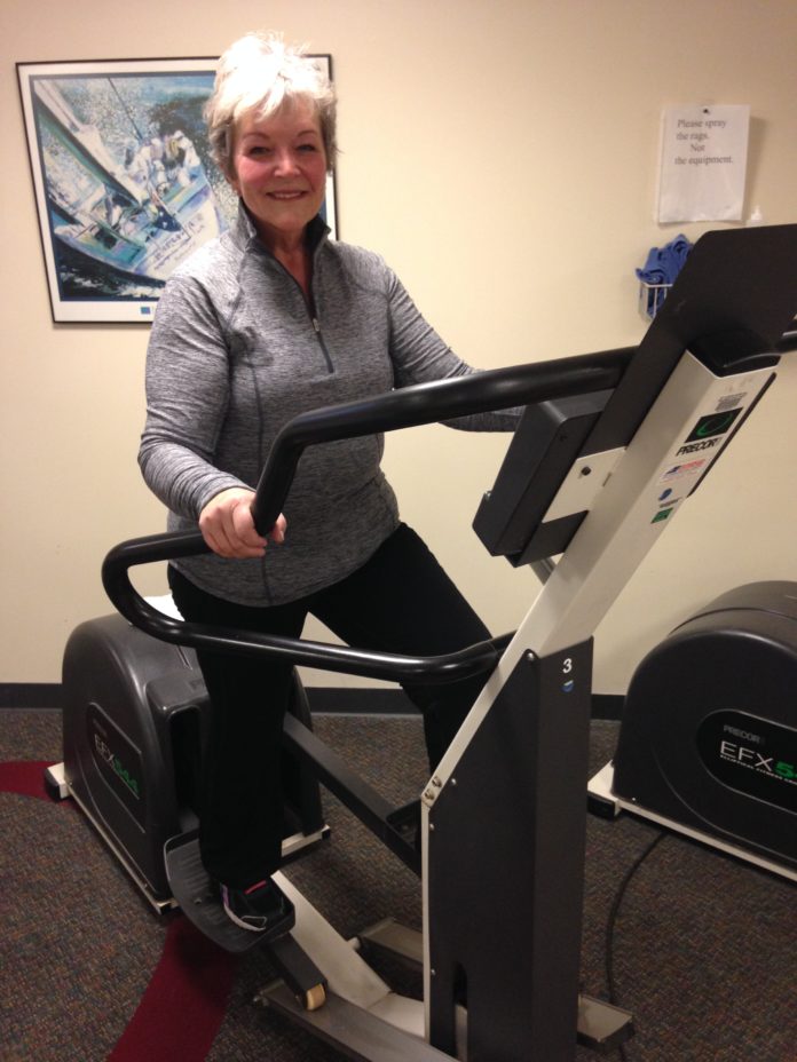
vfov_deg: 55.4
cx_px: 398
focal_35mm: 33
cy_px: 531
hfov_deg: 42.9
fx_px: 1013
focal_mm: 4.12
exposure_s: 1/20
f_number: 2.4
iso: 160
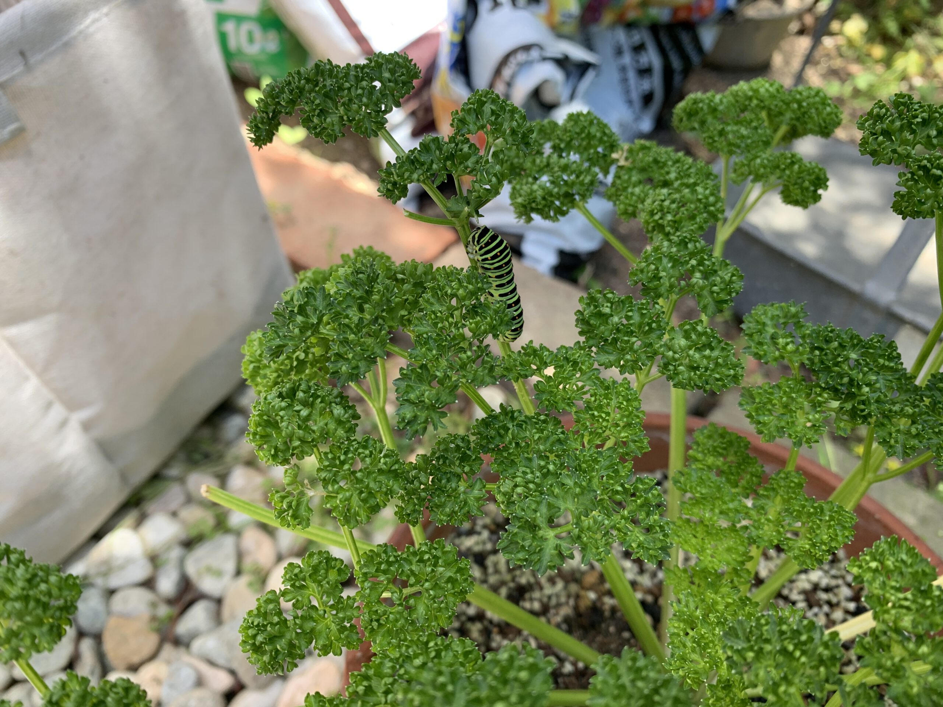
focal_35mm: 26
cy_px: 354
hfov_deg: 67.3
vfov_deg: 53.1
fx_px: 708
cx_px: 472
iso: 25
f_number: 1.8
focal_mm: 4.25
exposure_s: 1/179
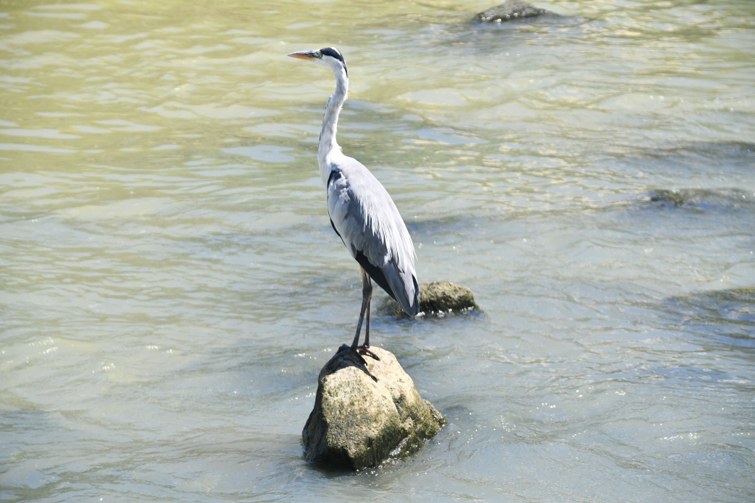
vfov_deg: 9.1
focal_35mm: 150
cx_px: 378
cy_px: 252
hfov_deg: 13.7
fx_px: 3146
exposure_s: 1/640
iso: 800
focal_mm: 100
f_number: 6.3
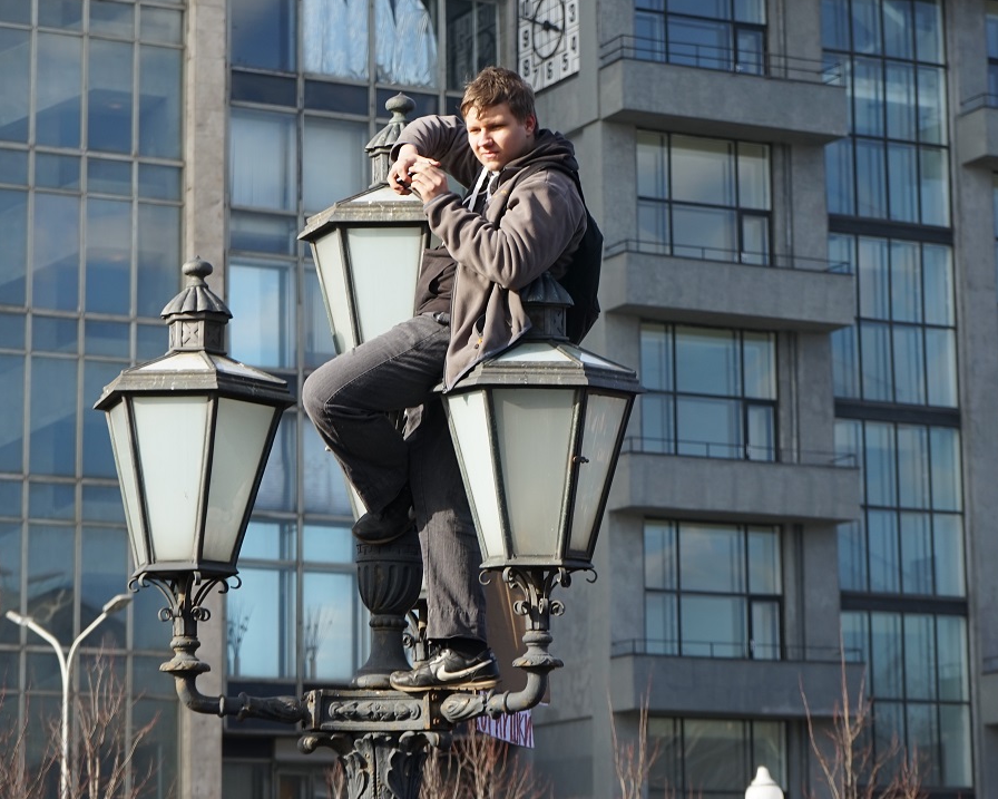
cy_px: 269
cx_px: 510
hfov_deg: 17.5
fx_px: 3249
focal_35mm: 110
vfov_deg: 14.0
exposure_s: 1/200
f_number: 6.3
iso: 100
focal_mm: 70
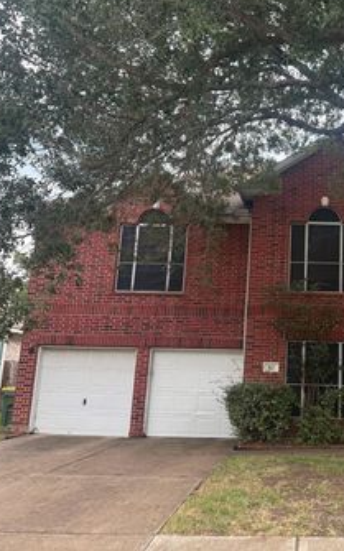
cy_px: 244
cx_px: 308
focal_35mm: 38
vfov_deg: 51.5
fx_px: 571
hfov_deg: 32.0
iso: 100
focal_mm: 6.76
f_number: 1.78
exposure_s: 1/567
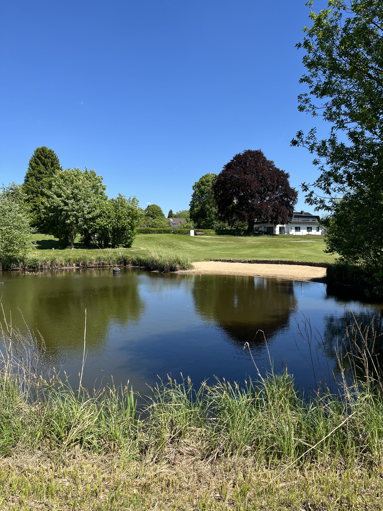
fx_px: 384
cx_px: 192
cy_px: 256
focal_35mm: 26
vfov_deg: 67.3
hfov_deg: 53.1
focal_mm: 5.1
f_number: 1.6
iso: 50
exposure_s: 1/2268
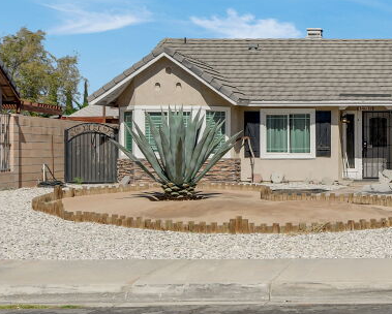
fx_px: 883
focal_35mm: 76
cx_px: 487
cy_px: 149
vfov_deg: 20.2
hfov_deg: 22.7
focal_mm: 20
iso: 400
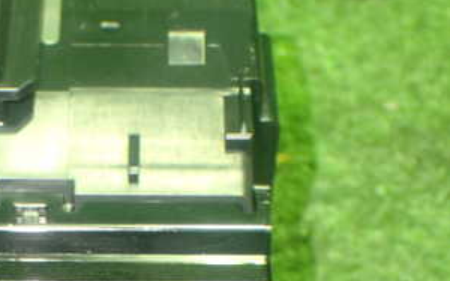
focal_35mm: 123
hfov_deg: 16.6
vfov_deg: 10.5
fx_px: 1507
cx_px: 9
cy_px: 310
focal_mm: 10.35
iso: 1000
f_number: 3.5
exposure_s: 1/15
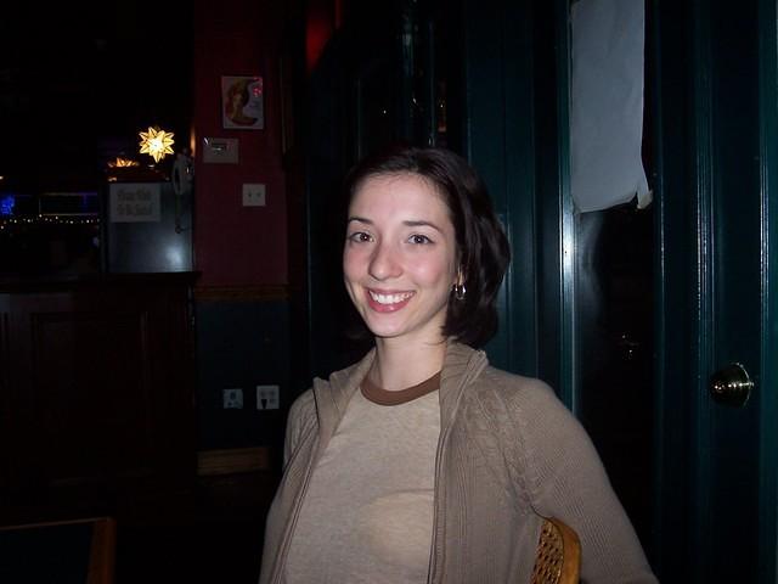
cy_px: 292
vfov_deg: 38.7
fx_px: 832
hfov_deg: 50.1
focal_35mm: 37
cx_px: 389
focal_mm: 5.6
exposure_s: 1/60
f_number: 2.8
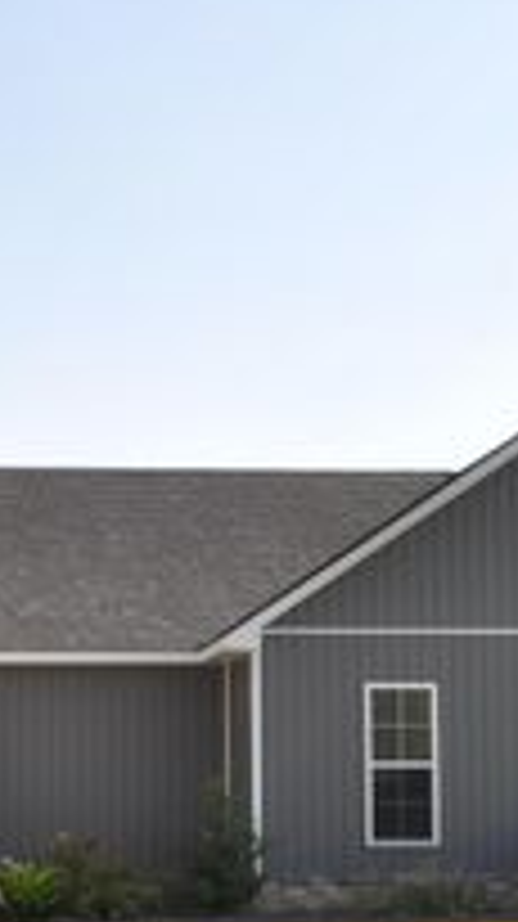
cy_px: 715
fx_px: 2251
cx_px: -117
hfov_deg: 12.8
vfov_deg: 22.9
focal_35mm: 92
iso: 200
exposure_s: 1/200
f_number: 11
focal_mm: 24
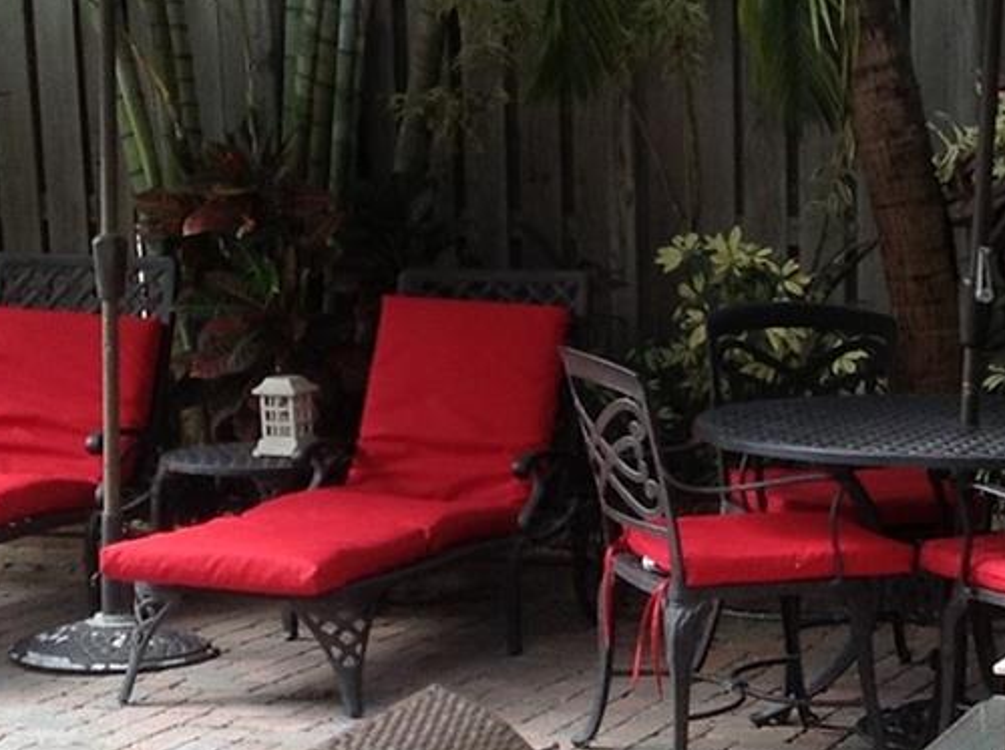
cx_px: 1037
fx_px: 3245
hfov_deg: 17.2
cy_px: 613
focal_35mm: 112
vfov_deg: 13.1
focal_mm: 4.28
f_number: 2.4
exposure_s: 1/196
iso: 80
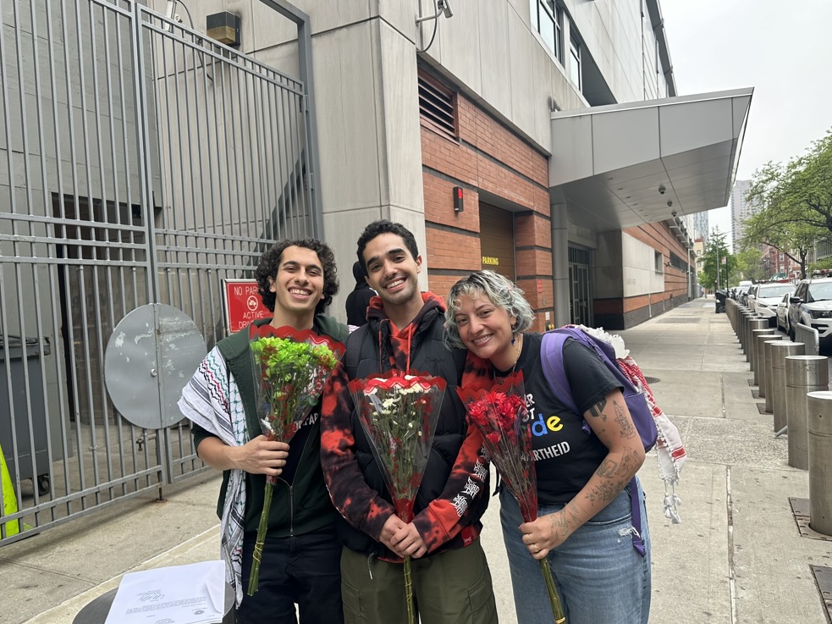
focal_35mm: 25
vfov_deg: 54.9
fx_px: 601
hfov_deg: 69.4
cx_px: 416
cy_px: 321
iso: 80
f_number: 1.78
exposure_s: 1/543
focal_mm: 6.86
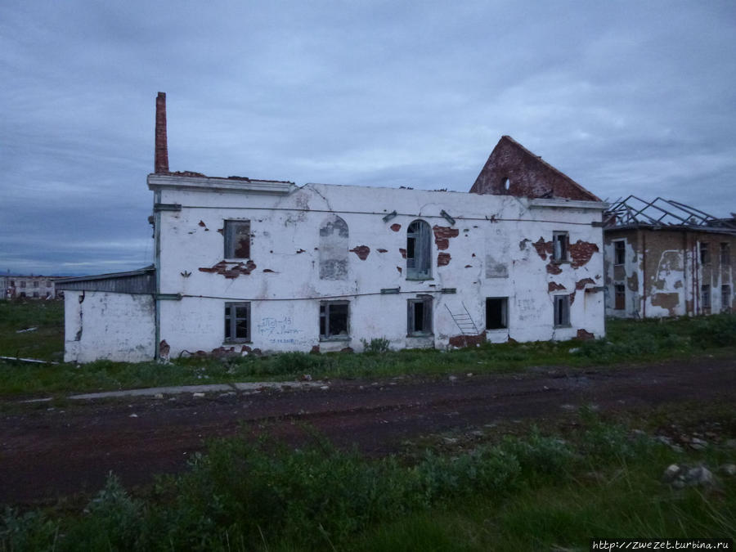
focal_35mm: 25
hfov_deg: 69.4
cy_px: 276
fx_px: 532
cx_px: 368
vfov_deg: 54.9
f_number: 3.1
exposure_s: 1/10
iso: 400
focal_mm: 4.5
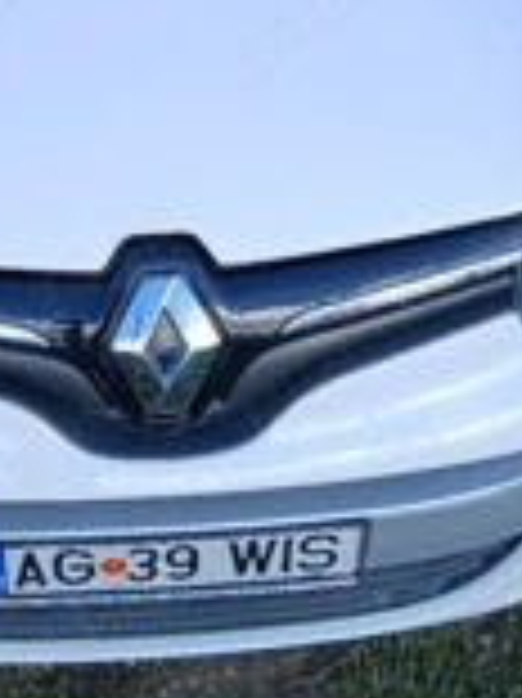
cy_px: 18
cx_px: 122
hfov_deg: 21.7
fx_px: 1349
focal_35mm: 67
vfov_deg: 27.5
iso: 20
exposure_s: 1/192
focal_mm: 3.98
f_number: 1.8
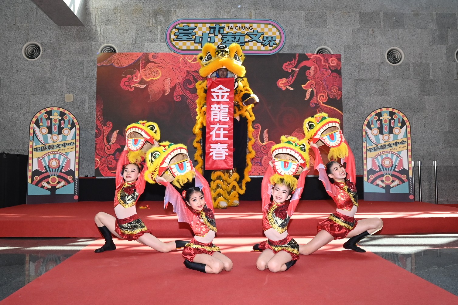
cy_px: 152
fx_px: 343
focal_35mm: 27
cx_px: 229
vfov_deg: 47.9
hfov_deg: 67.4
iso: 2500
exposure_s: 1/250
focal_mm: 18
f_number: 11
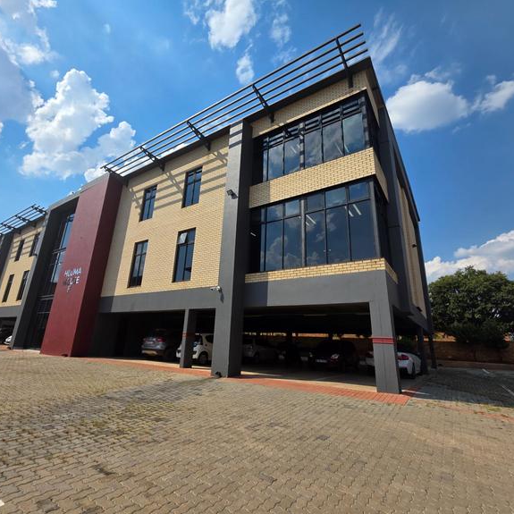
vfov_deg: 87.4
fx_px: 269
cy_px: 253
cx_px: 245
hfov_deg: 87.4
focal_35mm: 16
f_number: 1.9
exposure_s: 1/3126
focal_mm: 2.2
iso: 40
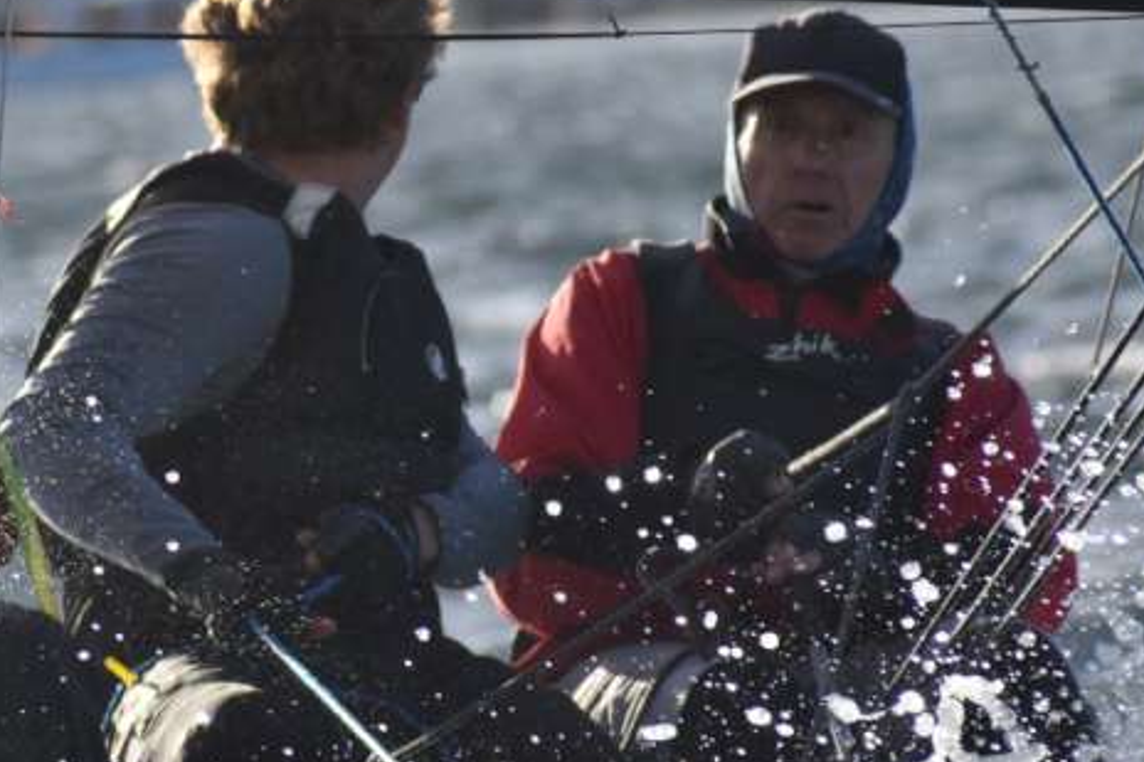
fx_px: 27127
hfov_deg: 2.4
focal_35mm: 854
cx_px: 123
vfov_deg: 1.6
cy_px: 436
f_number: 8
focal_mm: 220
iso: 400
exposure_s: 1/2000
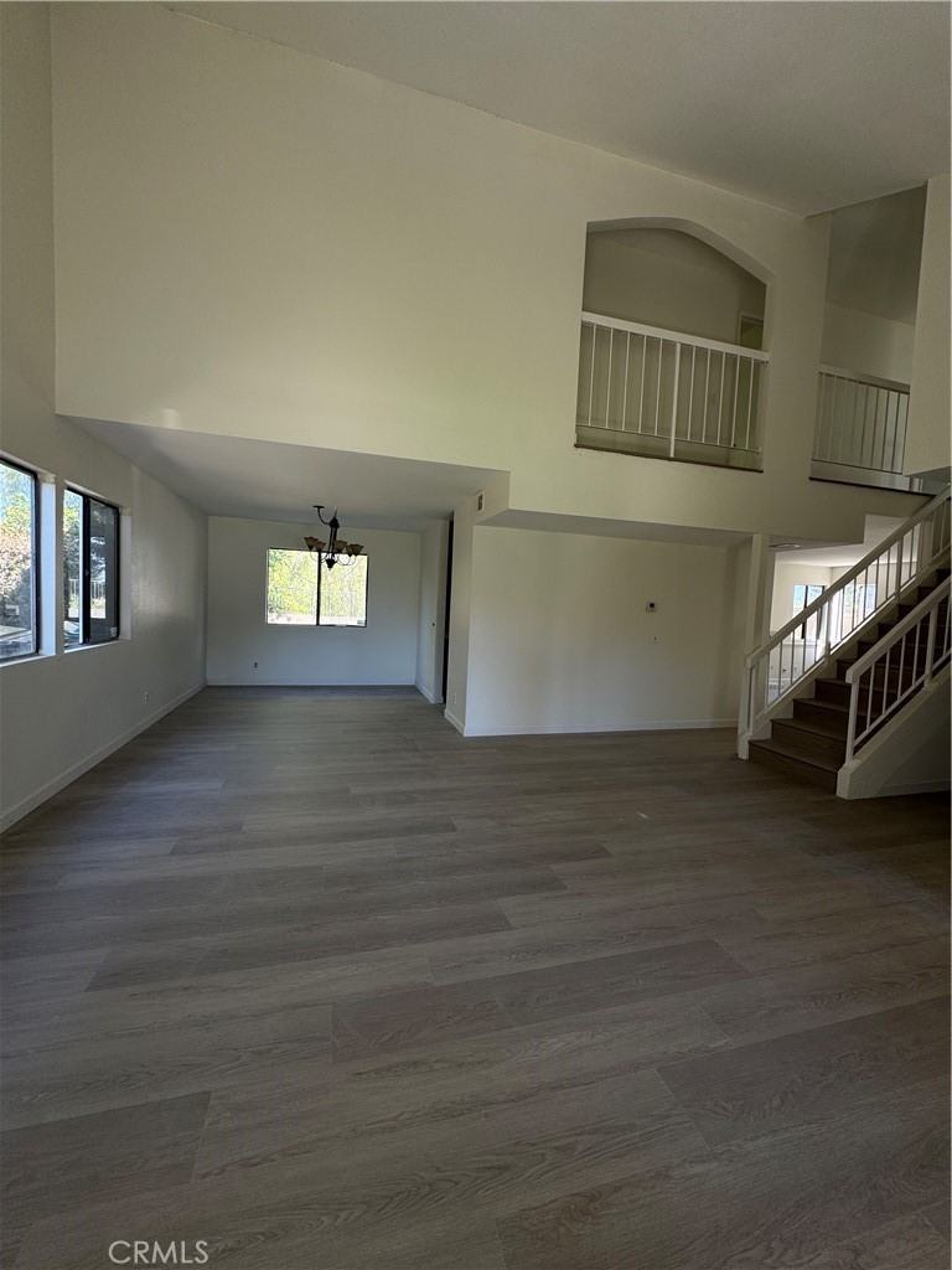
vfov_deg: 102.1
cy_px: 635
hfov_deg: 85.7
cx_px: 476
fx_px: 513
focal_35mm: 14
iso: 50
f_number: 2.2
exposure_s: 1/99
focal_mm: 2.22
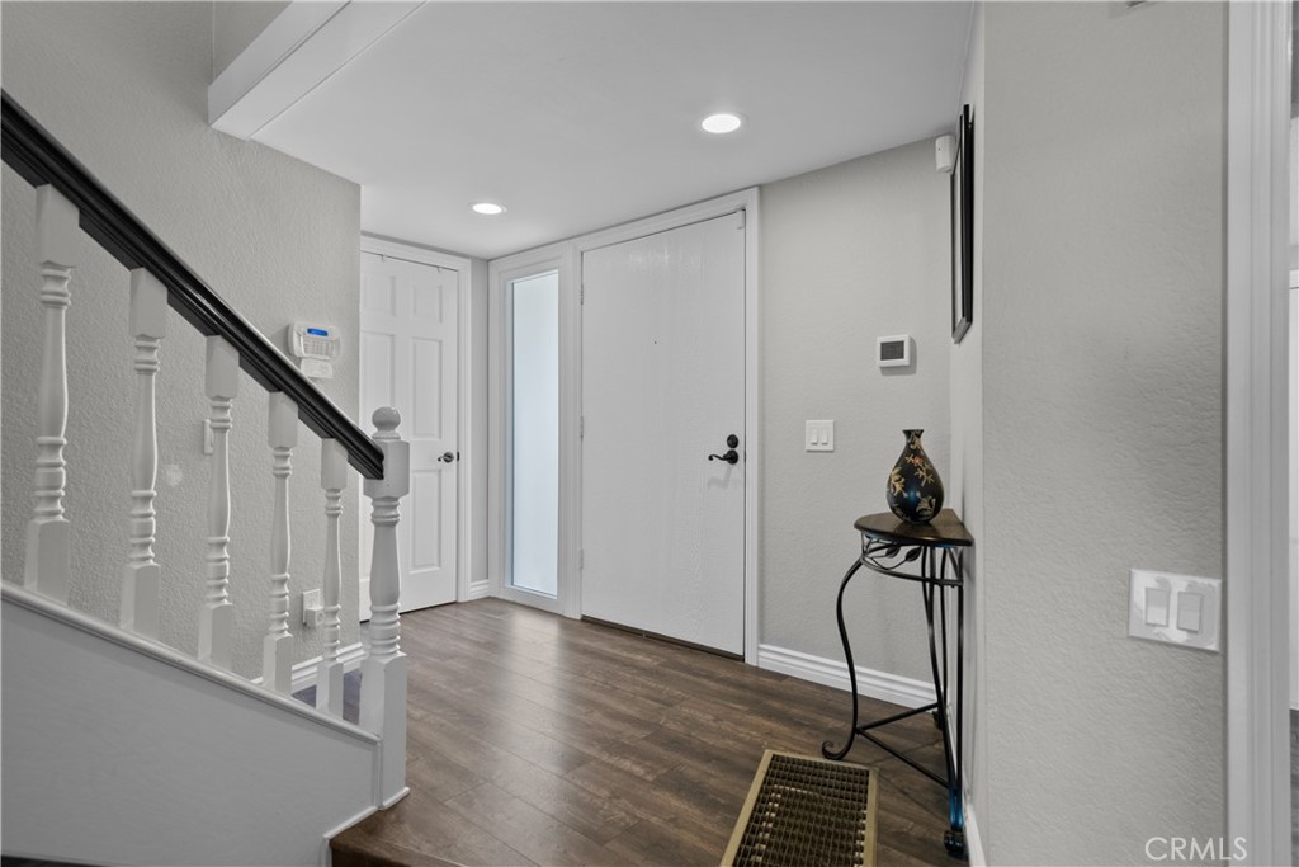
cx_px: 650
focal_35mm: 18
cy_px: 434
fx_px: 650
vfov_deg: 67.4
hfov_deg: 90.0
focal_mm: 18
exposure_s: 1/3
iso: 640
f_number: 8
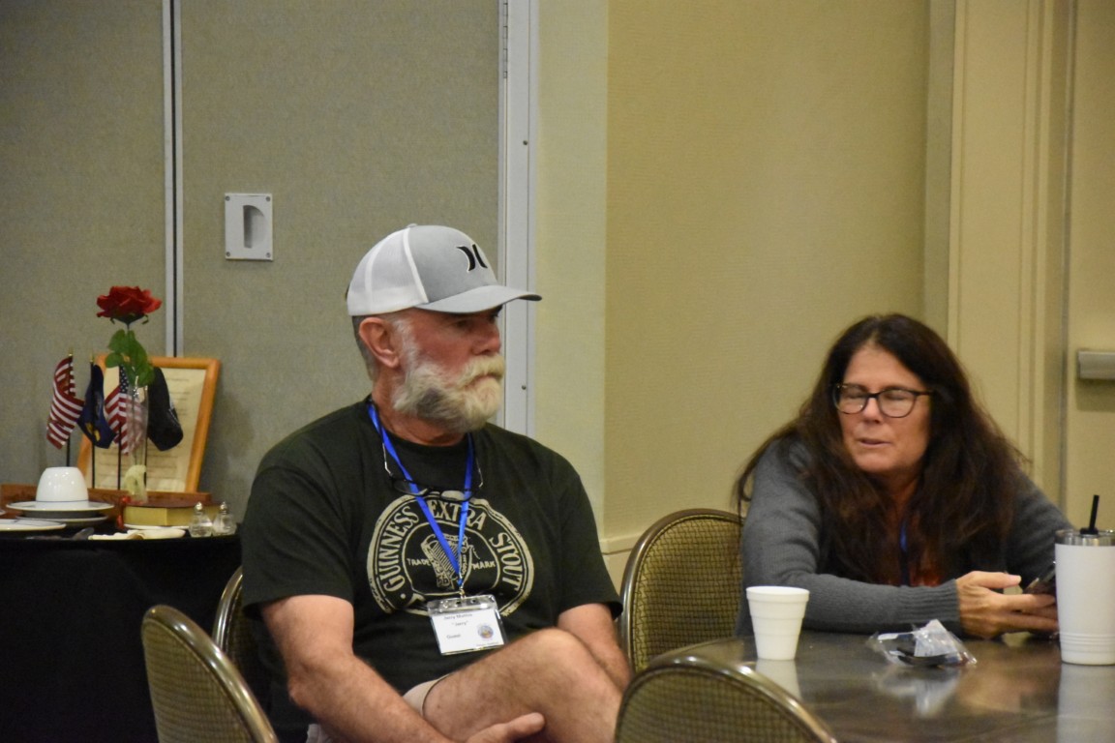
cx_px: 558
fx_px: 4878
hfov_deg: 13.0
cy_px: 372
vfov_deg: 8.7
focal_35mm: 158
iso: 12800
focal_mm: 105
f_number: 5.6
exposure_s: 1/80
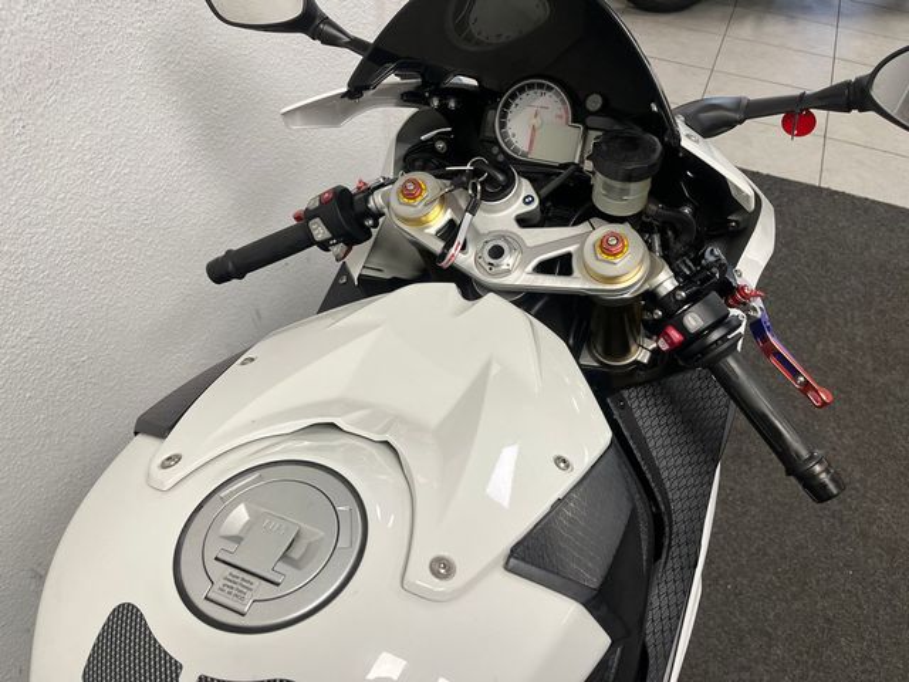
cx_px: 454
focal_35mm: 26
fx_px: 683
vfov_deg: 53.1
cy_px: 341
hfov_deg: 67.3
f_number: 1.6
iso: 100
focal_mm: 5.1
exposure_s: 1/100
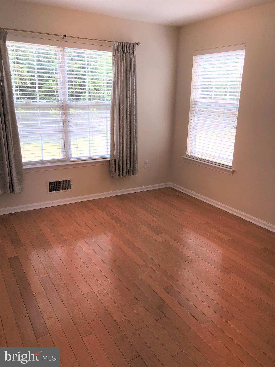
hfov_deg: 49.7
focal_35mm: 28
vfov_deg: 63.4
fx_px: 297
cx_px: 138
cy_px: 184
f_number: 1.8
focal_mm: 3.99
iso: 20
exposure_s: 1/395
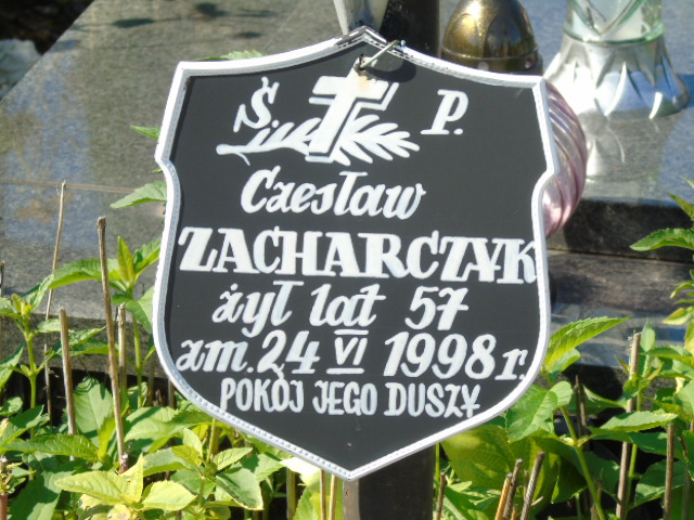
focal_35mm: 243
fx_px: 4872
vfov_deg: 6.1
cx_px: 347
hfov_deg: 8.1
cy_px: 260
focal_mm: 43
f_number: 4.8
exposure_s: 1/160
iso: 80
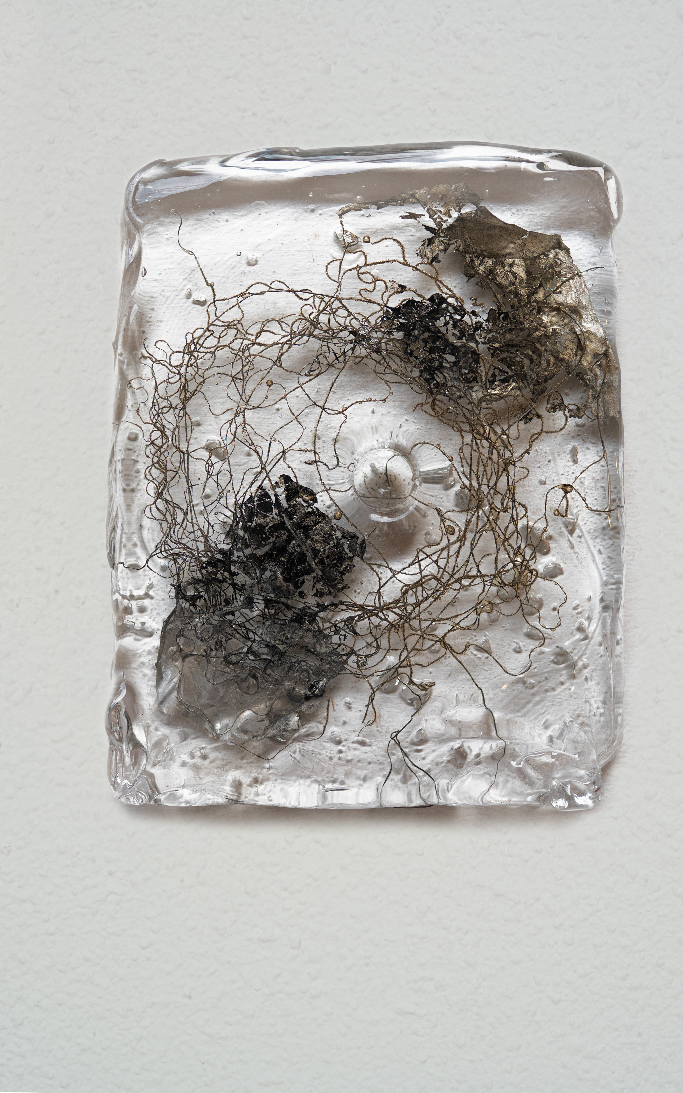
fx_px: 2591
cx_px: 365
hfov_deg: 15.0
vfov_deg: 23.8
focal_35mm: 87
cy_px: 547
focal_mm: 85
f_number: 16
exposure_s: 1/125
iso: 100
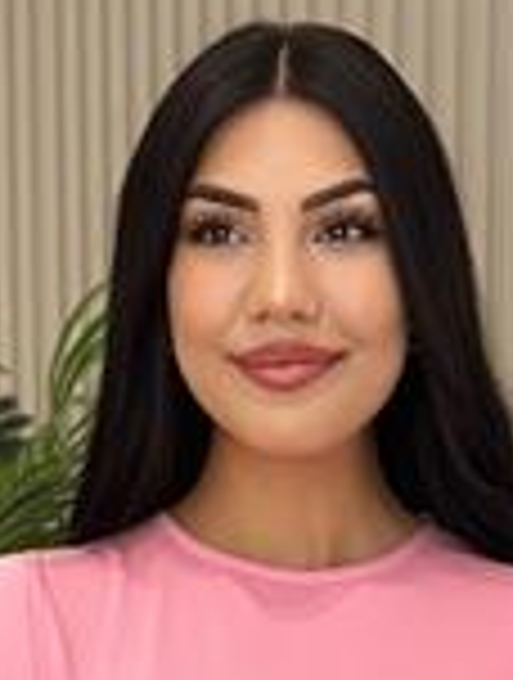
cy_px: 997
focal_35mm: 169
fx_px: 3325
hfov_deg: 8.8
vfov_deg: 11.2
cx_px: 306
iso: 80
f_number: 1.78
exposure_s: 1/302
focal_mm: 6.86
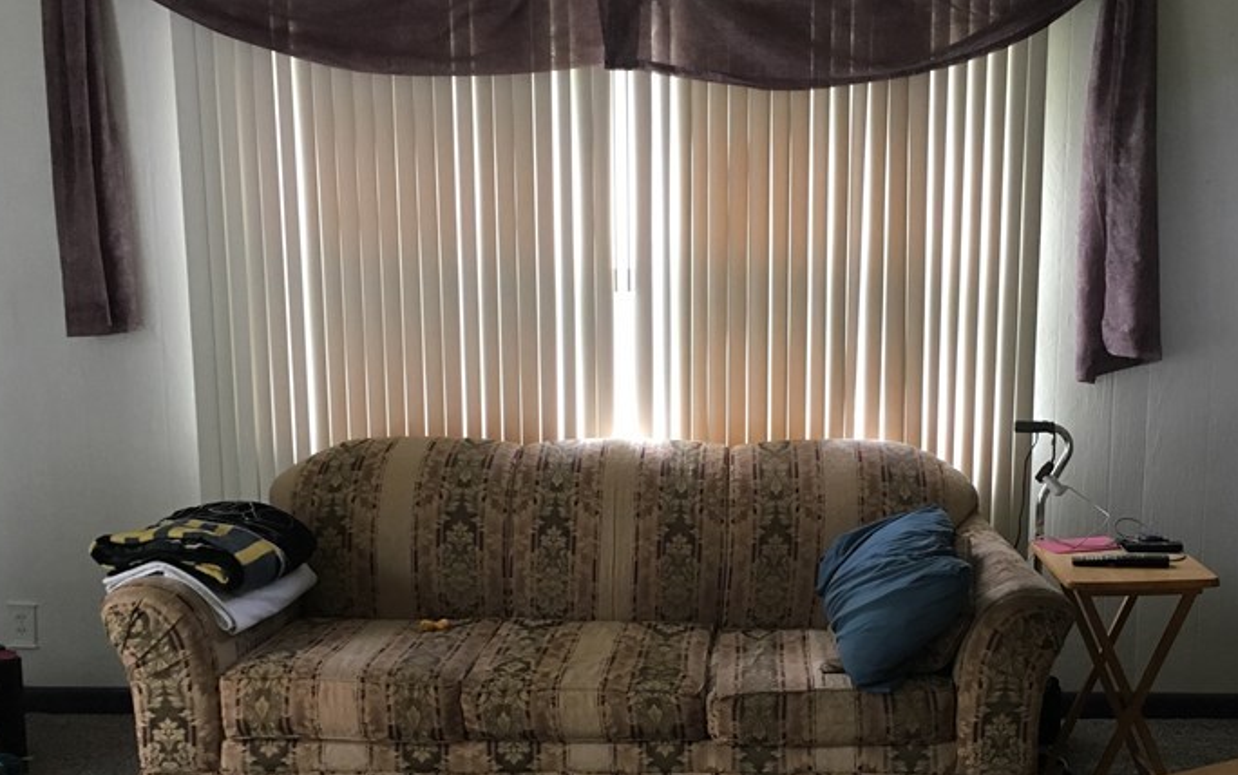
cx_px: 786
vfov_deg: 27.9
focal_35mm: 46
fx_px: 1553
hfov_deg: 43.1
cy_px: 491
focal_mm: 4.15
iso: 125
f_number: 2.2
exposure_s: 1/30
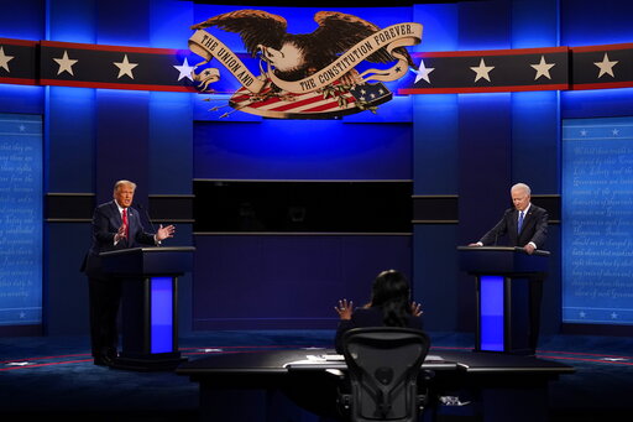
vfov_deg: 19.4
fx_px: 1230
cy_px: 211
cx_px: 316
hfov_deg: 28.9
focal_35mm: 70
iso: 4000
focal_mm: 70
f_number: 2.8
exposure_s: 1/640
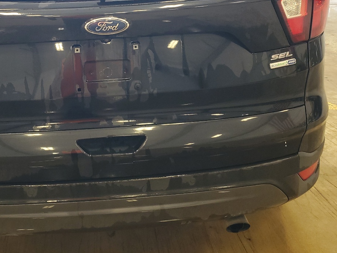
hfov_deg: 40.9
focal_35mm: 45
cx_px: 85
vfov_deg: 31.2
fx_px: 438
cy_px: 42
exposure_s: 1/60.2
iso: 92
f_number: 1.5
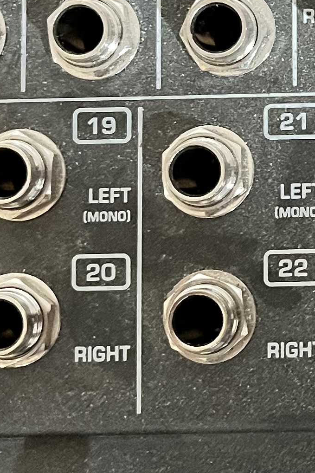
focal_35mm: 107
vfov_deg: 18.8
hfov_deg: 11.9
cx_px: 545
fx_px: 1405
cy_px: 49
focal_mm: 5.1
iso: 400
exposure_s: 1/33
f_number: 1.6
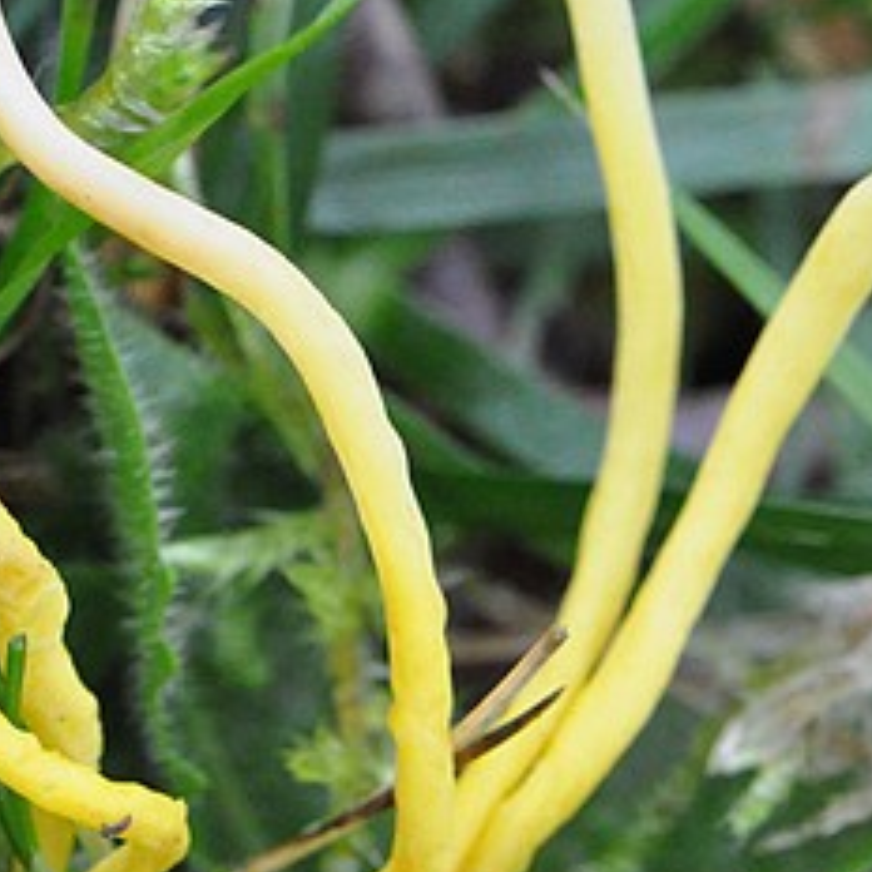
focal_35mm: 373
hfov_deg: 4.7
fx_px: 10644
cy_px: 483
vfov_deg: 4.7
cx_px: 308
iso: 3200
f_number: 8
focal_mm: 85
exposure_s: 1/320
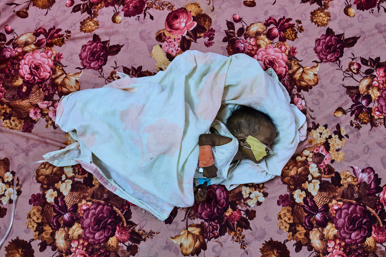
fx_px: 418
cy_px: 131
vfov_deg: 34.2
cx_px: 188
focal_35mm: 39
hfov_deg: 49.6
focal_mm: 35
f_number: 4
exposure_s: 1/60
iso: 1600
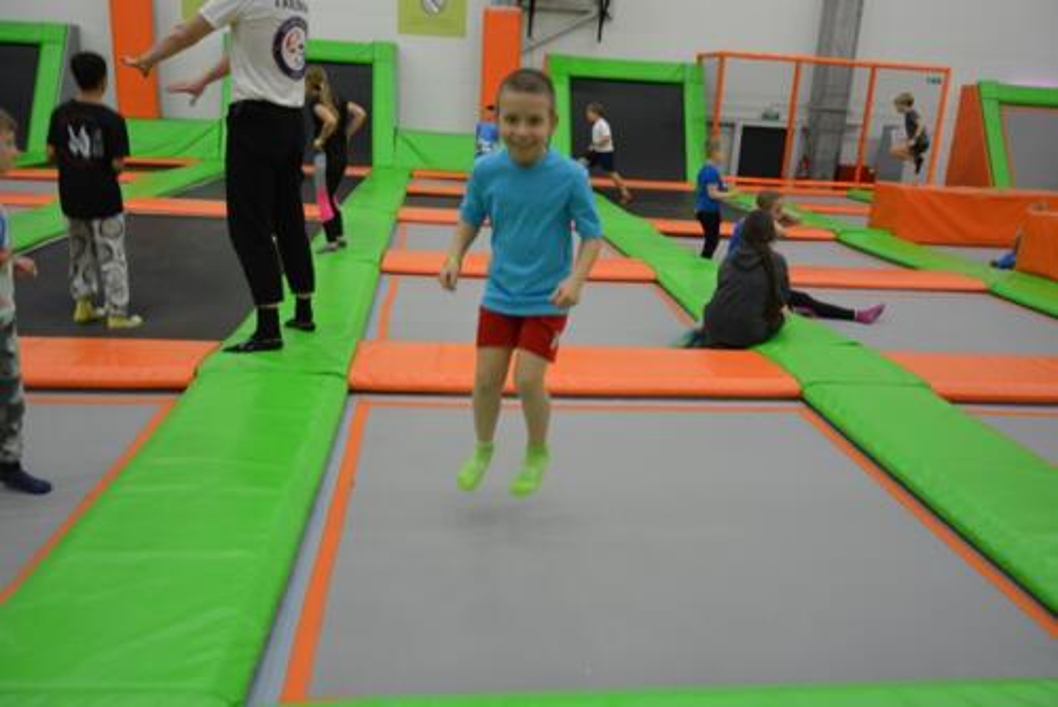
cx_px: 529
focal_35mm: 27
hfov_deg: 67.4
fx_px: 794
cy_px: 354
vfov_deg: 48.0
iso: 1600
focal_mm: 18
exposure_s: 1/100
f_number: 3.5
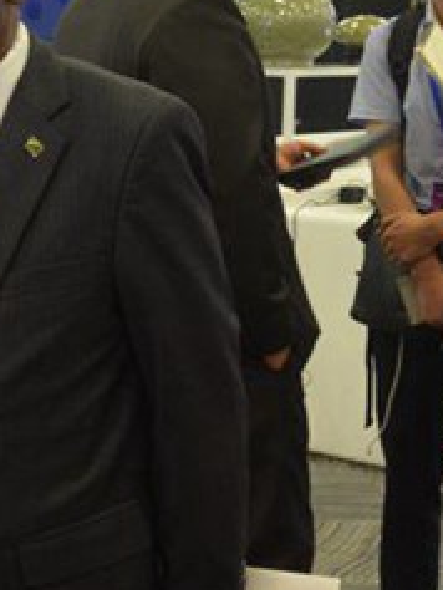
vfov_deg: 18.4
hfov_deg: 13.5
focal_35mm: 107
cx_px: -80
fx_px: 1824
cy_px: 266
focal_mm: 22
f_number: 3.8
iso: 1000
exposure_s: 1/30
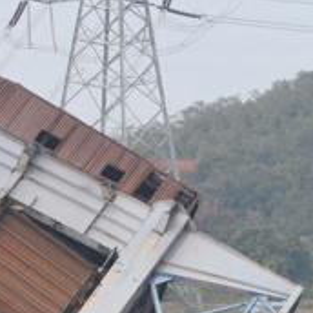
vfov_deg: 3.6
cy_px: 416
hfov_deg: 3.6
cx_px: -268
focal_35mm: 482
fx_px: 4931
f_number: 13
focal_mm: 95
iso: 500
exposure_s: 1/200
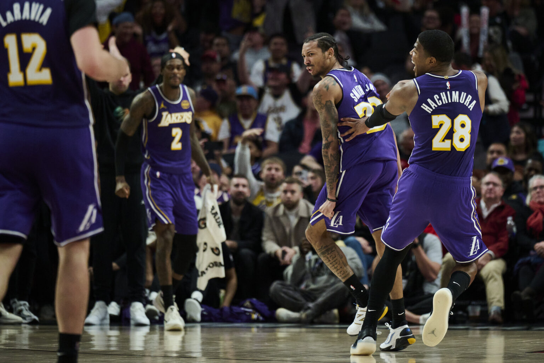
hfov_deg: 10.3
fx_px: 3022
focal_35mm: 200
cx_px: 272
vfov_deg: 6.9
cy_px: 182
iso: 3200
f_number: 2.8
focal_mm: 200
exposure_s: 1/1919
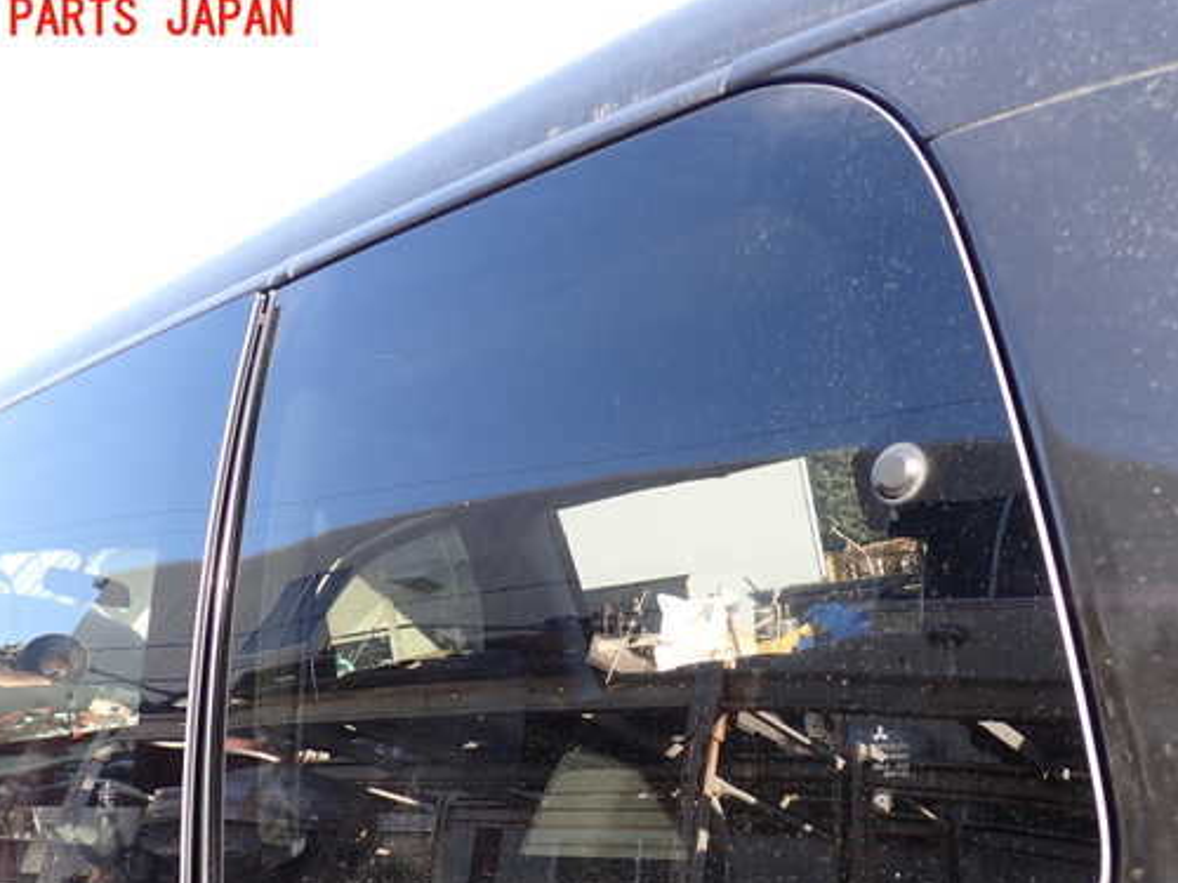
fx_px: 1225
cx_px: 573
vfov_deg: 39.5
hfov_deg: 51.3
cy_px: 520
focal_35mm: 36
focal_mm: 5.4
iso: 100
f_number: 3.2
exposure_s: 1/125
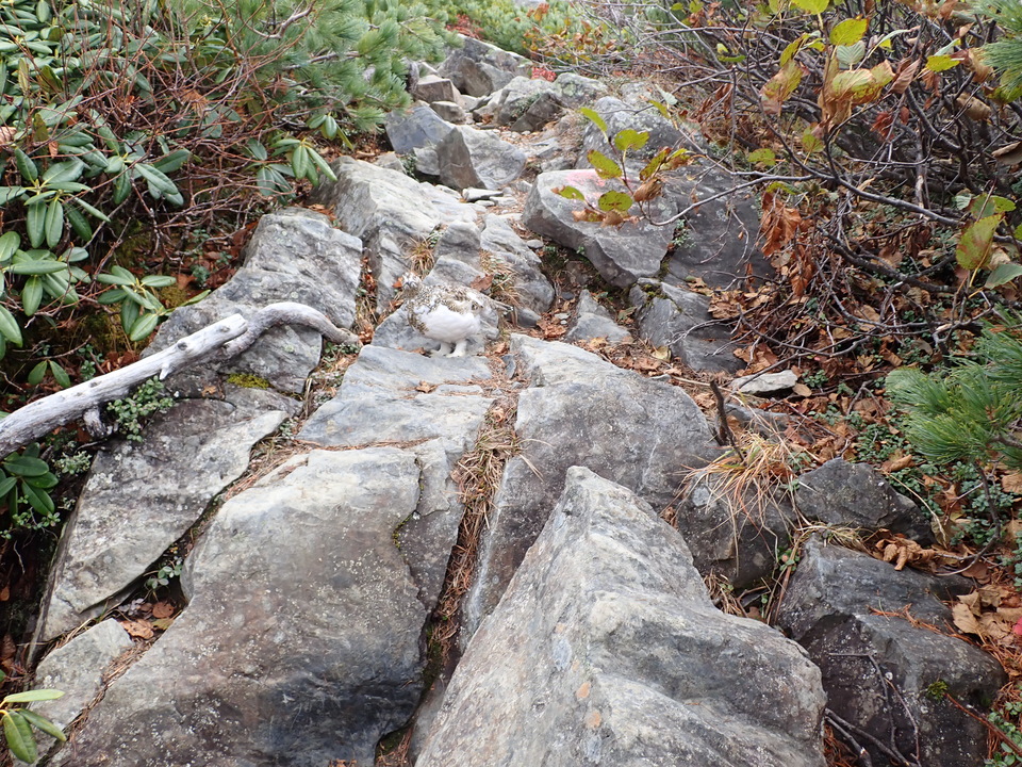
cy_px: 384
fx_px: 886
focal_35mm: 30
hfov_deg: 60.0
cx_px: 511
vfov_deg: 46.8
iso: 100
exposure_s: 1/200
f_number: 3.2
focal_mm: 5.4
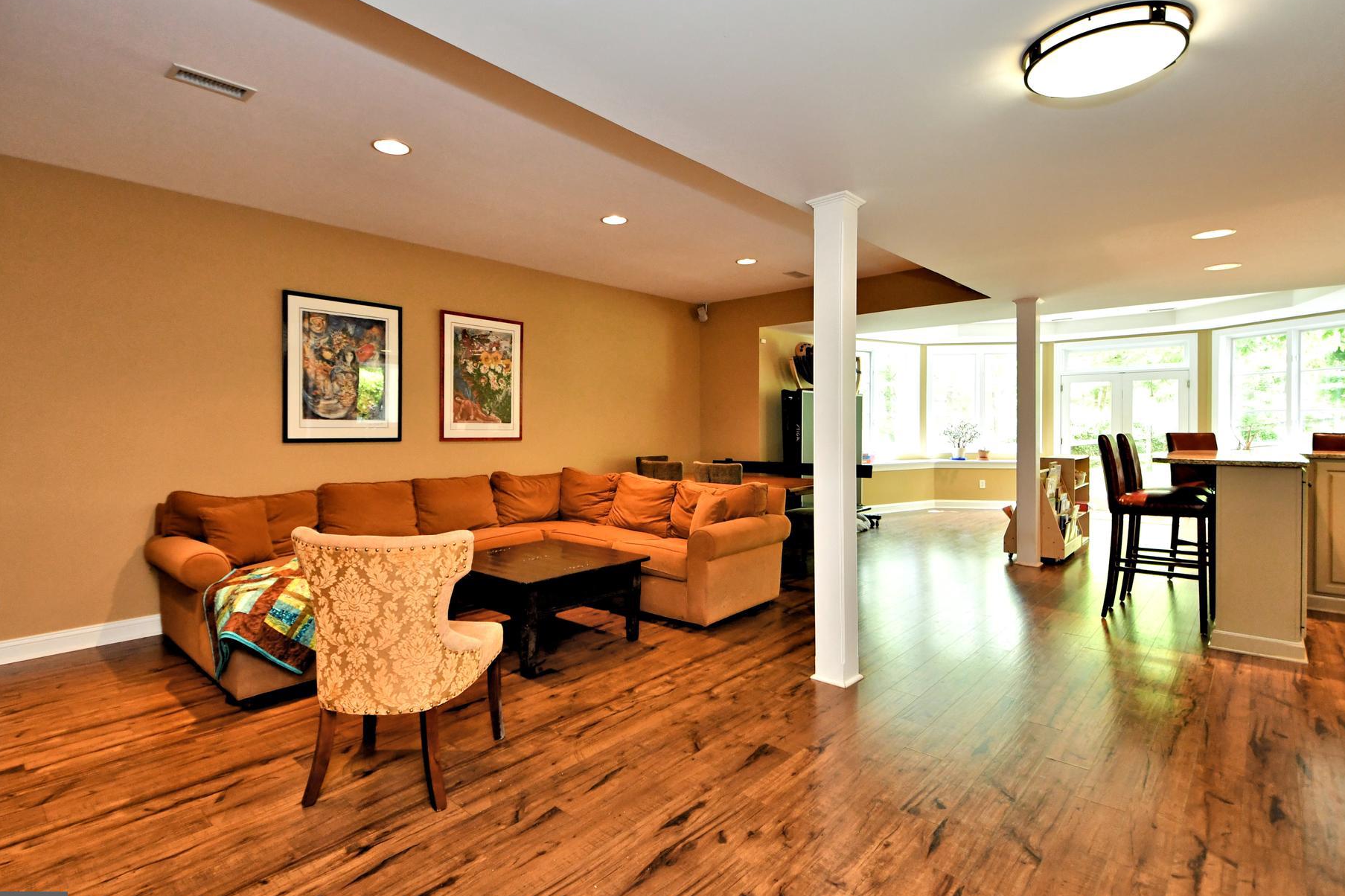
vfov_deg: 70.4
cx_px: 665
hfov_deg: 93.3
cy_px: 438
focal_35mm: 17
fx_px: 635
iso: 1000
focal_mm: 10
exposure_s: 1/100
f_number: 4
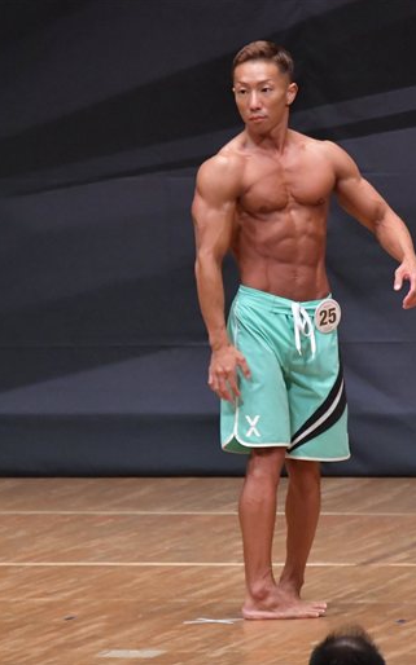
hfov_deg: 2.8
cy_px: 332
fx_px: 8367
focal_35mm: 461
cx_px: 227
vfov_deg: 4.6
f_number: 5.6
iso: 6400
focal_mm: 200
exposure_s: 1/400
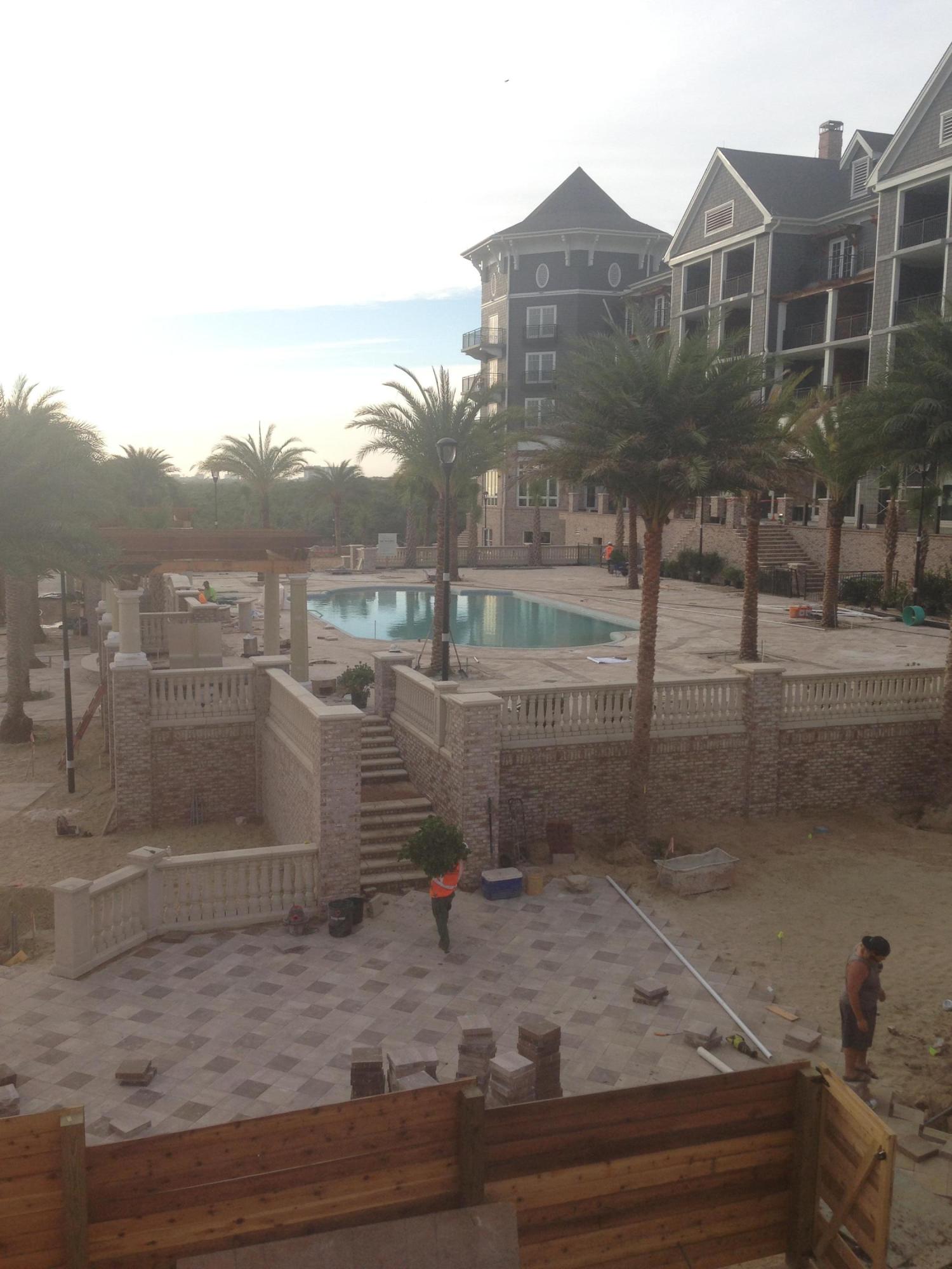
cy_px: 634
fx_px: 1210
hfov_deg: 42.9
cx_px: 476
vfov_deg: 55.4
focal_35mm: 33
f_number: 2.4
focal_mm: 4.12
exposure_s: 1/536
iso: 50
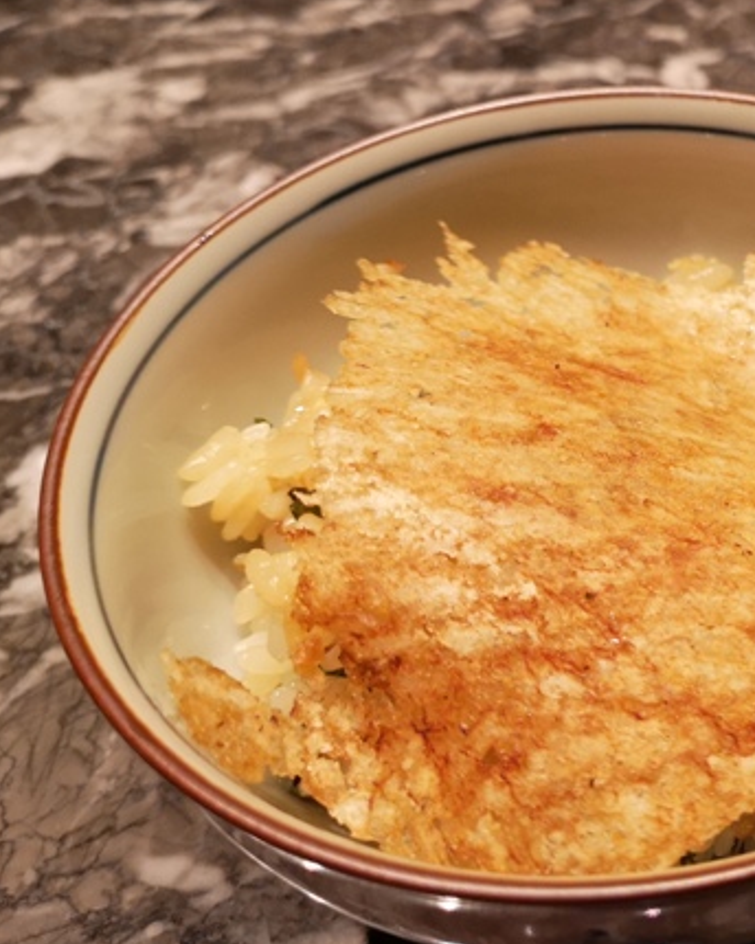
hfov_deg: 28.2
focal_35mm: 49
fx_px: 1369
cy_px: 424
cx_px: 816
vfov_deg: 38.0
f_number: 1.8
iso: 250
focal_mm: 3.95
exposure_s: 1/120
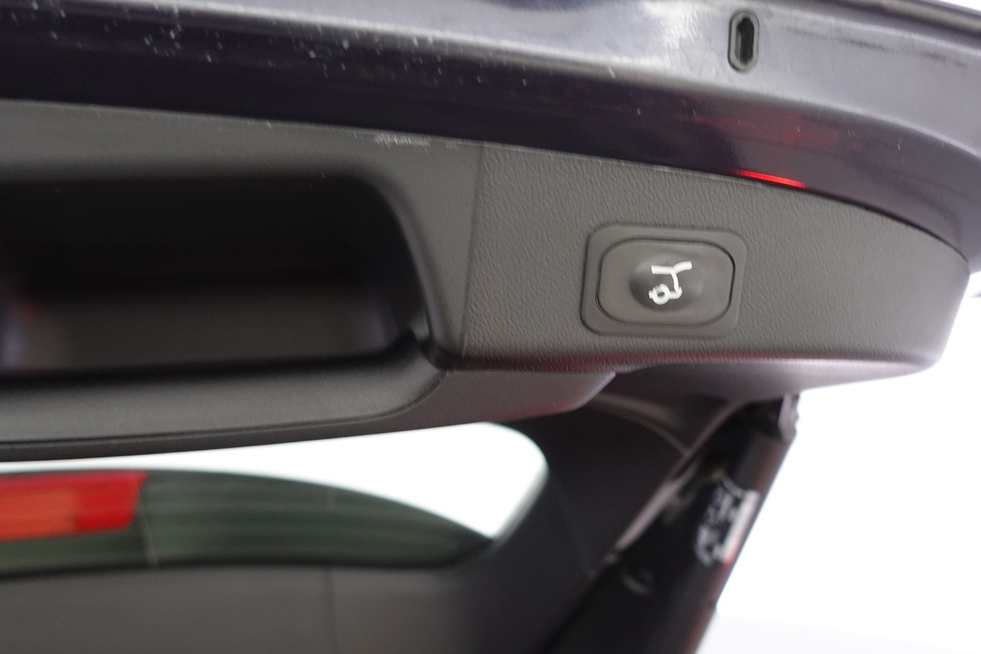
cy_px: 358
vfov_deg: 35.9
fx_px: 1008
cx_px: 530
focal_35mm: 37
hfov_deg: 51.8
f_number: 2.8
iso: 800
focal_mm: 12.27
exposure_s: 1/25
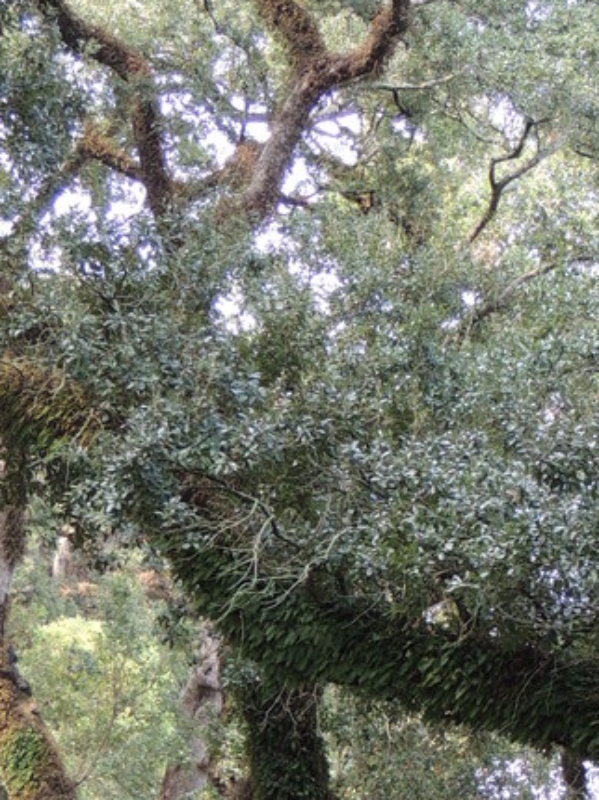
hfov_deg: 10.6
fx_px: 3233
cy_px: 692
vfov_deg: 14.0
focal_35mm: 140
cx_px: 398
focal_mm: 8.3
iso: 110
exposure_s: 1/50
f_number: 3.5
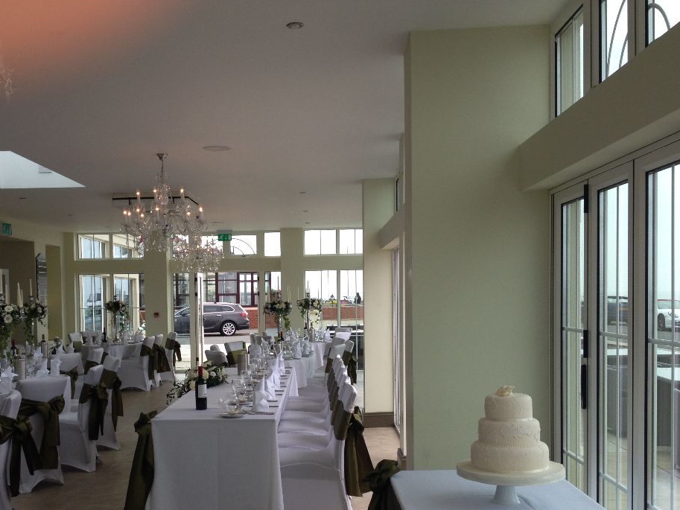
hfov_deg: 41.0
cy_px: 329
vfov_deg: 31.3
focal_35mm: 46
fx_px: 904
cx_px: 270
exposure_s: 1/569
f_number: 2.4
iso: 50
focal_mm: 4.28
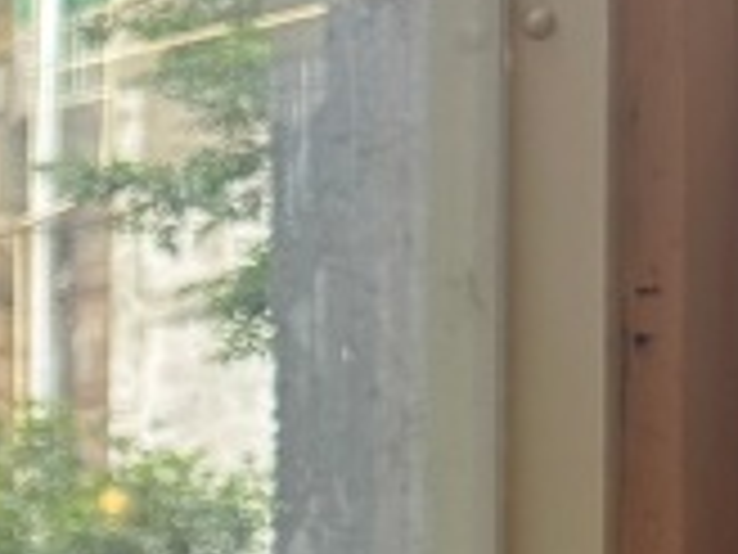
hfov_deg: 13.9
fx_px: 2494
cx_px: -788
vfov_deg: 11.9
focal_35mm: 117
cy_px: 923
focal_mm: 6.86
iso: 64
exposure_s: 1/120
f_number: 1.78
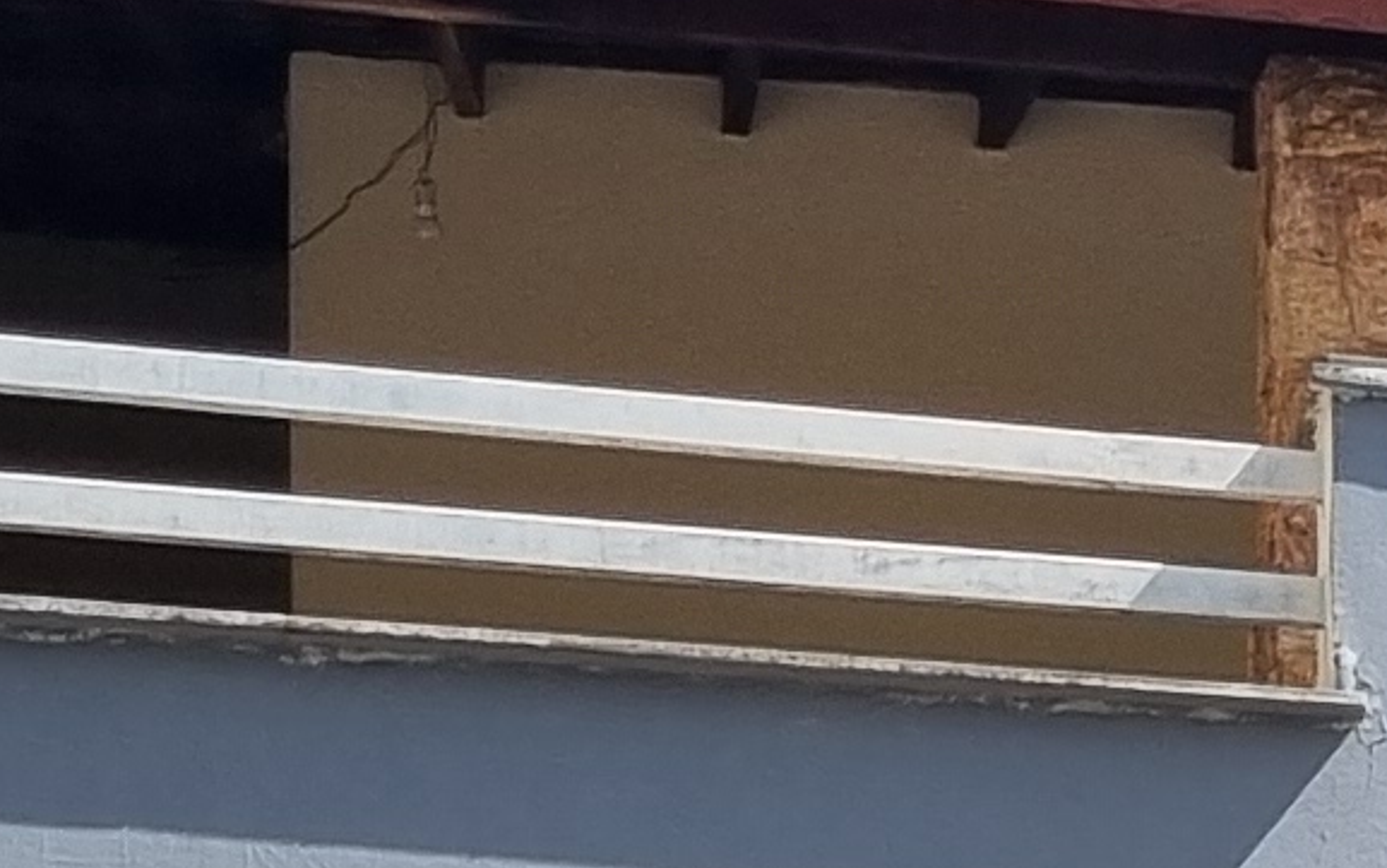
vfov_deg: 6.3
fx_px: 7222
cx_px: 2654
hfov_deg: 10.2
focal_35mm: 191
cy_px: 2529
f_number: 1.8
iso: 50
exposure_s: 1/2584
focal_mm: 5.4
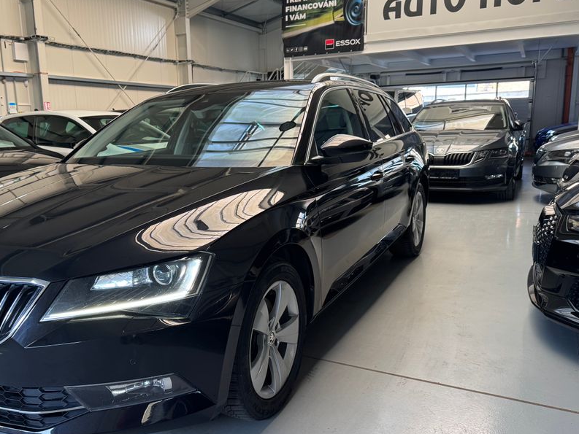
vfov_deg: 45.4
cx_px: 232
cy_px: 230
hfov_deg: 57.9
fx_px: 519
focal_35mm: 31
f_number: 1.78
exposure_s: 1/71
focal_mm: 6.76
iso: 200
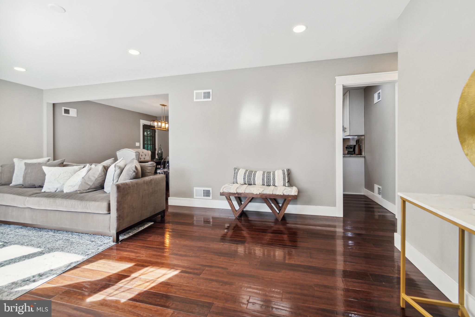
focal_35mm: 15
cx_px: 238
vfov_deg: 77.3
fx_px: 198
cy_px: 158
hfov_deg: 100.4
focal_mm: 10
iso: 200
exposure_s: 1/4
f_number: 8
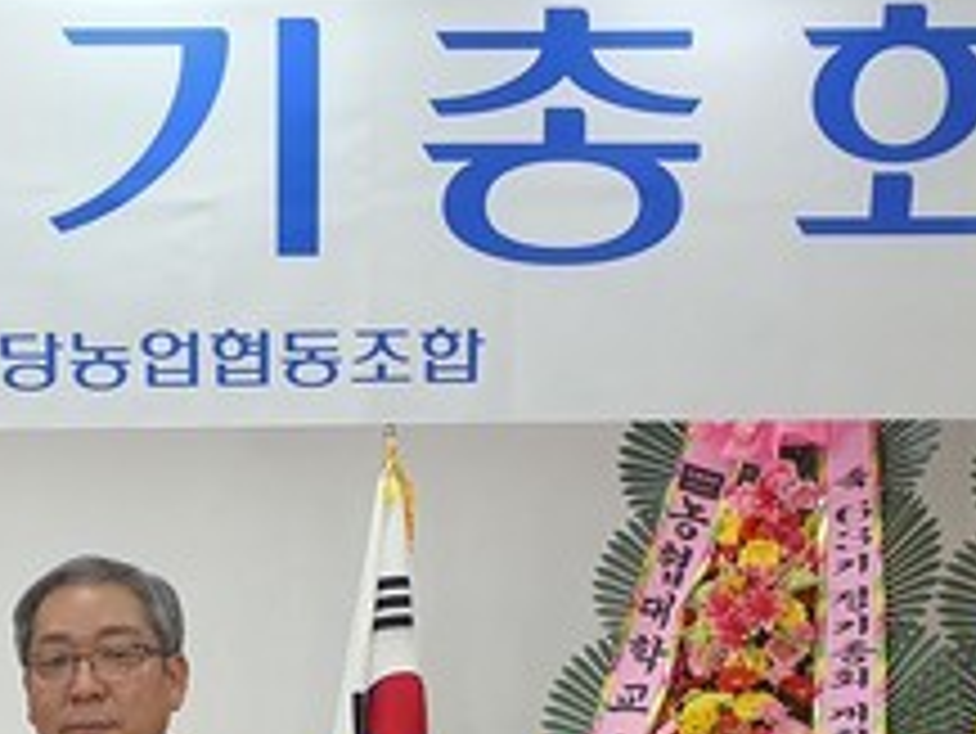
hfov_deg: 26.0
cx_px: 72
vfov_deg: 19.0
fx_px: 2031
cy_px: 950
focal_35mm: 72
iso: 250
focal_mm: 4.3
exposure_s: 1/120
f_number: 2.4
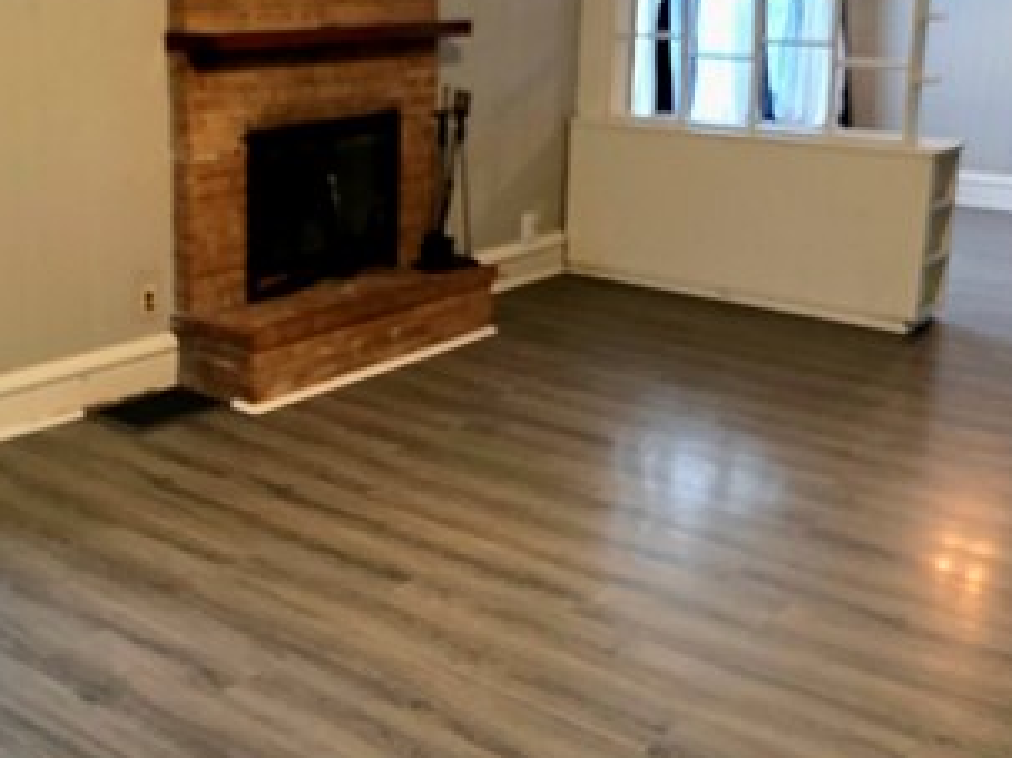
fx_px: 1286
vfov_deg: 32.6
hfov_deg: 42.2
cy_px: 270
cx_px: 314
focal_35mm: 44
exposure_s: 1/60.2
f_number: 1.9
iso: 800
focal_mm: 2.2
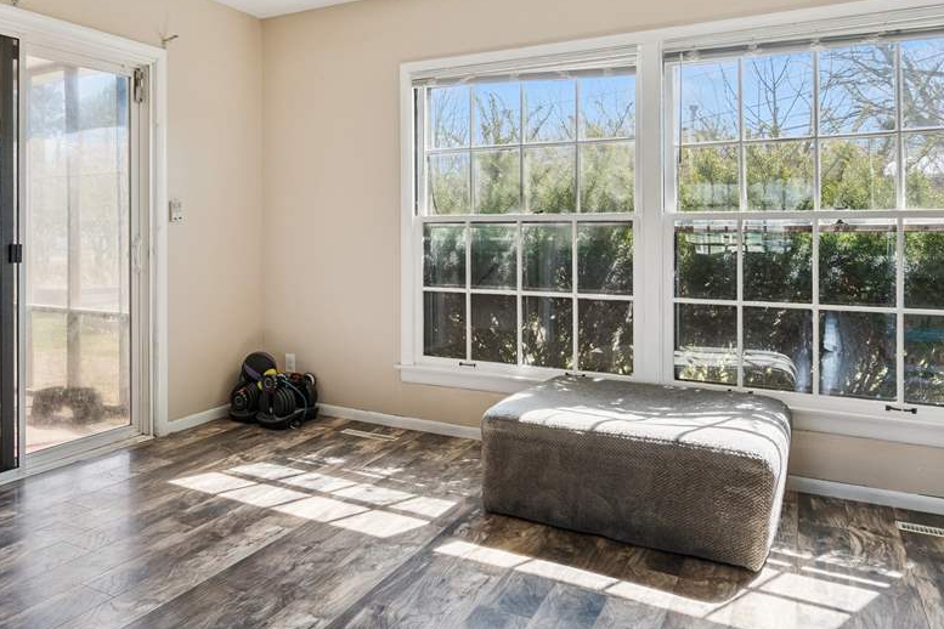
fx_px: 734
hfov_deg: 63.6
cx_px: 305
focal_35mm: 28
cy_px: 239
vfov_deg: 46.0
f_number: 8
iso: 400
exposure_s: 1/125
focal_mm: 17
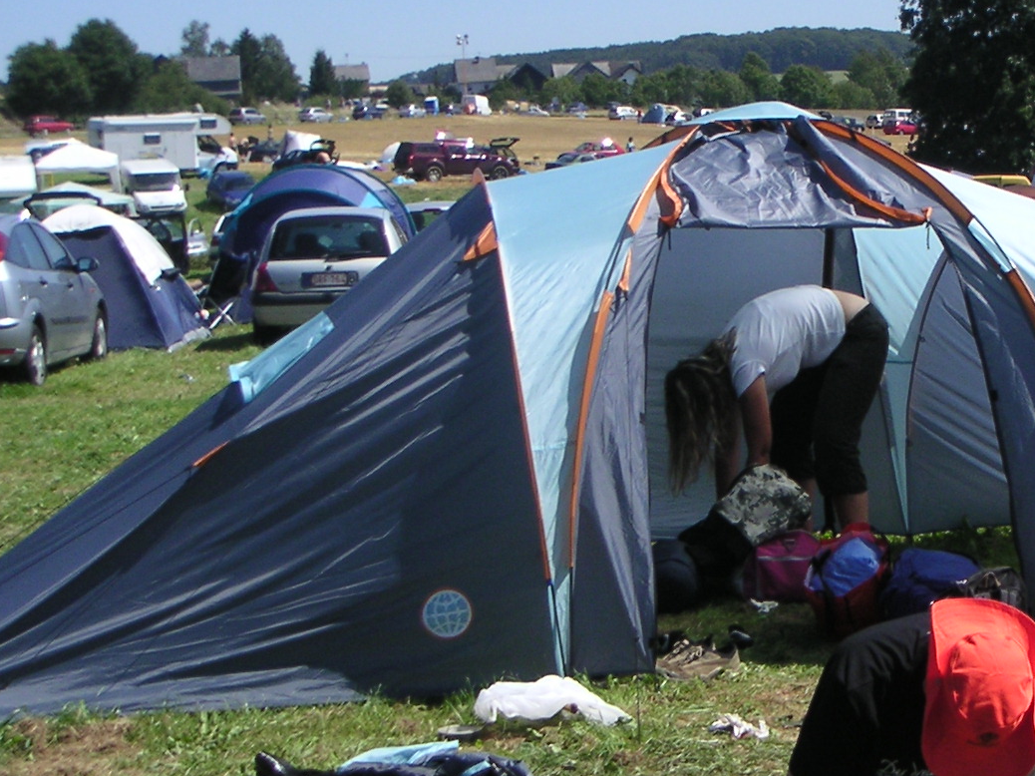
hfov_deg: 25.6
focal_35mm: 75
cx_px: 821
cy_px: 412
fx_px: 2242
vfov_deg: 19.6
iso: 50
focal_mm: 6
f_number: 6.7
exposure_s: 1/180
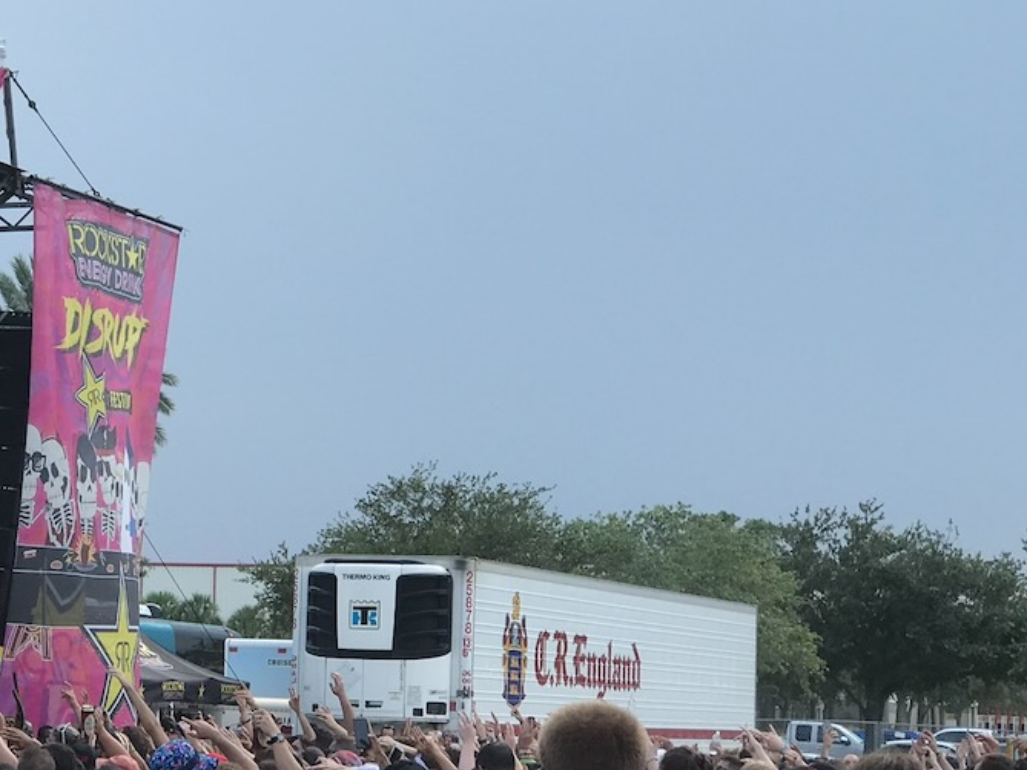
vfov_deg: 13.6
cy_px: 330
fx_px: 3234
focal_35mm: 109
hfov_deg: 17.7
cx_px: 86
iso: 20
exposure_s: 1/282
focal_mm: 6.6
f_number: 2.8
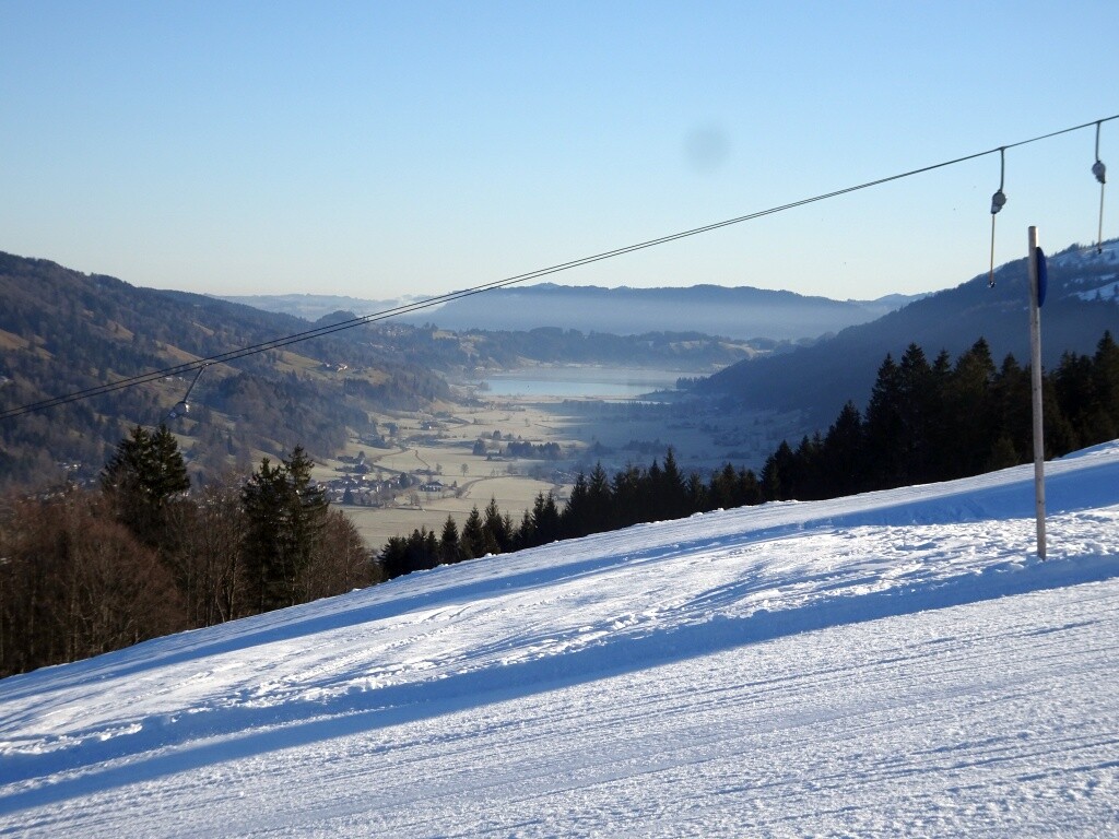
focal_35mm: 73
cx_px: 560
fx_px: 2360
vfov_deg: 20.2
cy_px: 420
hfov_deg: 26.7
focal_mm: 12.42
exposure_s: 1/640
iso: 80
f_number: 5
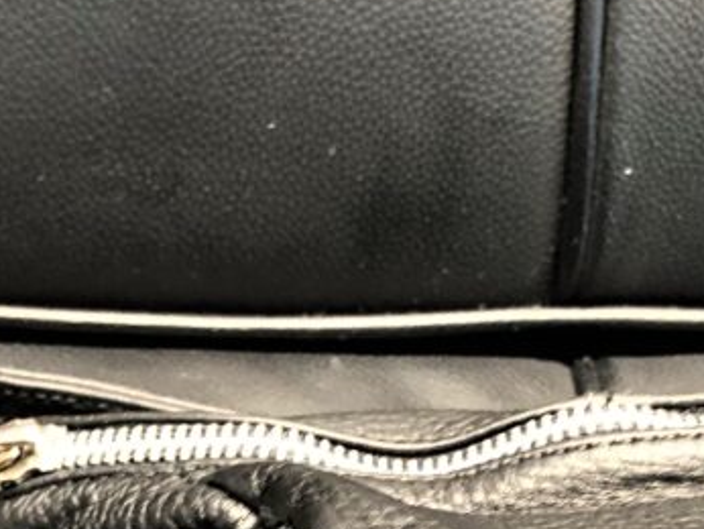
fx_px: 1974
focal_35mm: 97
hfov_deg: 20.2
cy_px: 755
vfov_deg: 14.4
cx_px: 352
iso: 100
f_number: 1.8
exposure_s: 1/13
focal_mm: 3.99
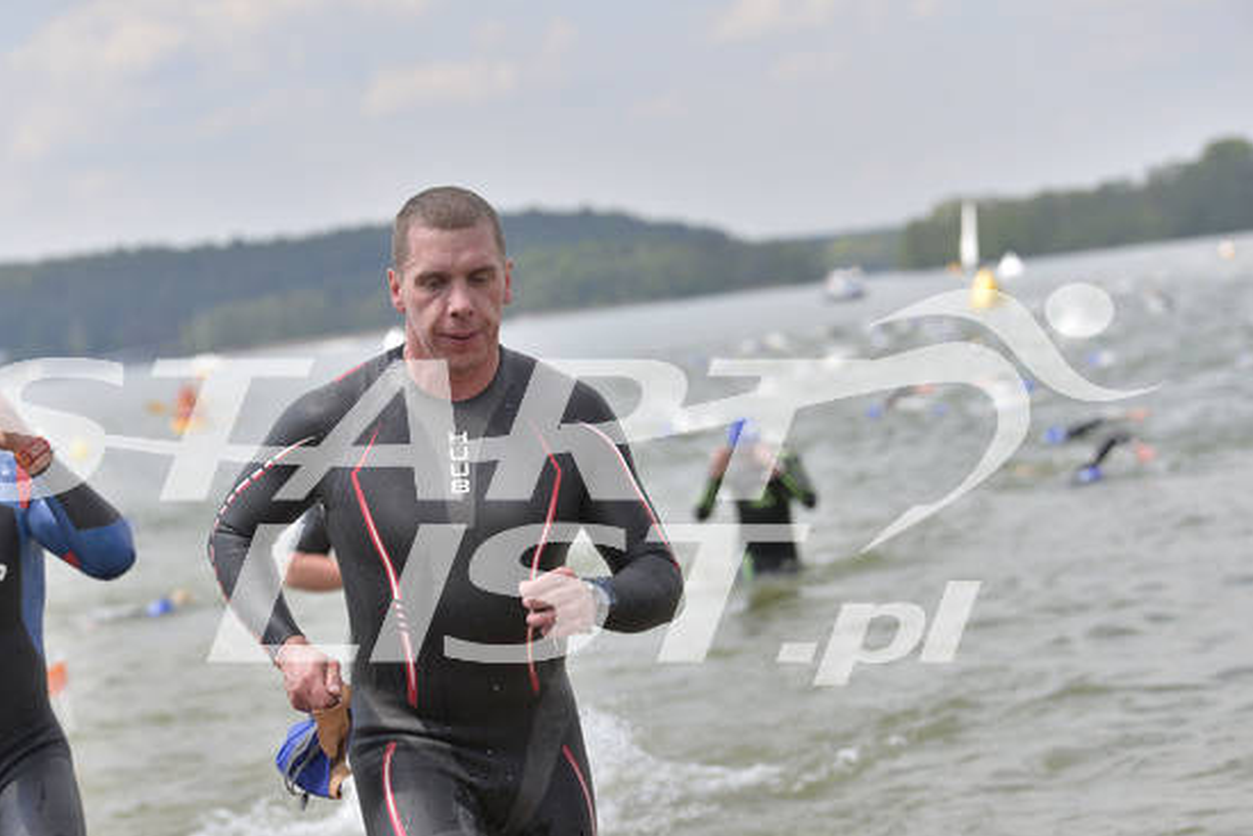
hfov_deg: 19.1
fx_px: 3725
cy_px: 484
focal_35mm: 107
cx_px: 542
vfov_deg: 12.8
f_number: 4
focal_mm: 92
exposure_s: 1/2000
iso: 200
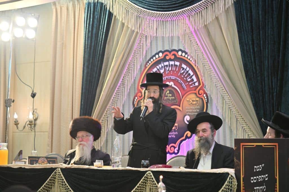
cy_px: 96
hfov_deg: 17.1
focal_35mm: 120
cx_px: 144
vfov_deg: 11.4
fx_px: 963
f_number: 4
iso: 500
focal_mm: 120
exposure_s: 1/160
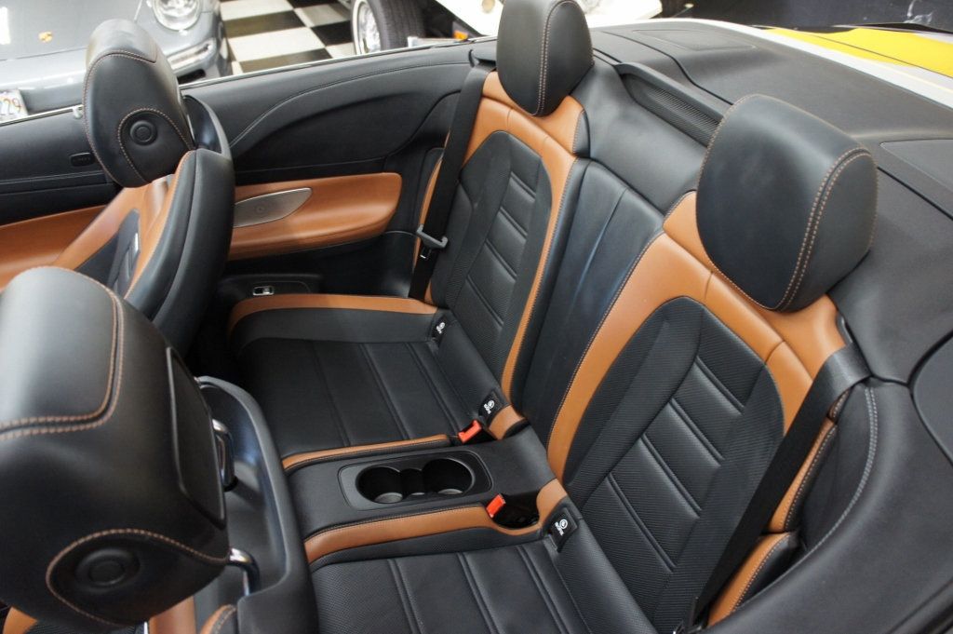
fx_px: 714
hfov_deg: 67.4
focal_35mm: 27
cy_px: 317
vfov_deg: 47.9
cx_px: 476
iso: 1000
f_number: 3.5
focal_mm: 18
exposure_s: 1/30
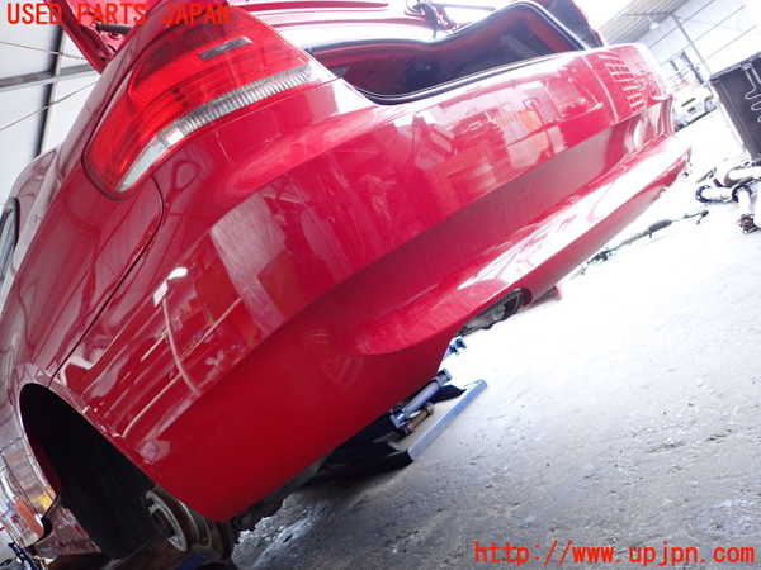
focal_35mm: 25
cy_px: 285
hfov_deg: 69.4
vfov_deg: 54.9
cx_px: 380
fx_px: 550
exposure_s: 1/125
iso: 500
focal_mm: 4.5
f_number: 2
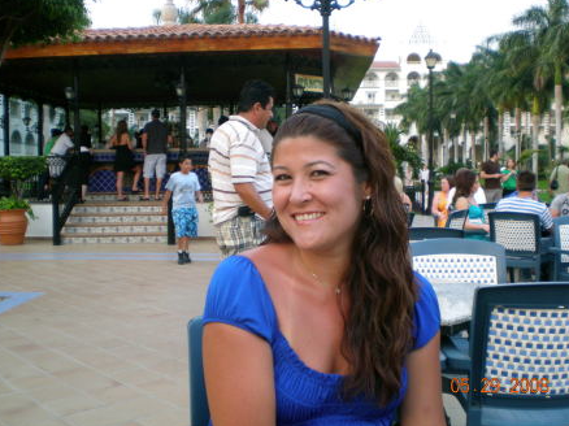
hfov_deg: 47.9
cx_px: 283
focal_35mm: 39
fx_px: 641
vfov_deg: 36.8
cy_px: 212
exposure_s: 1/60.2
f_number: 3.1
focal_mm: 6.3
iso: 189
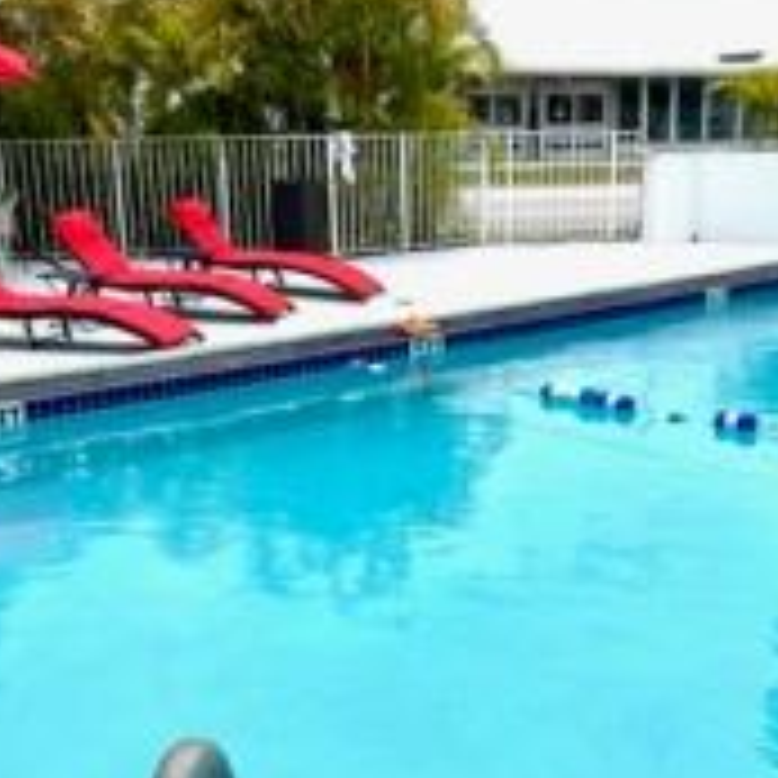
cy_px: 499
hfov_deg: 32.1
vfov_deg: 32.0
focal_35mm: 53
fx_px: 1348
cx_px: 468
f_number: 1.5
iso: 50
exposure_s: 1/4444
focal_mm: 5.7
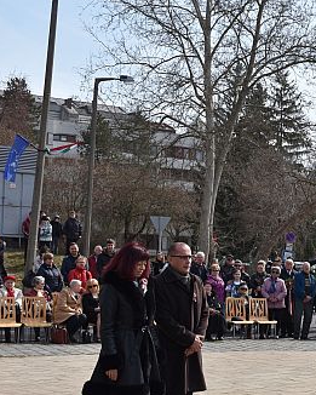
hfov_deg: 17.9
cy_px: 249
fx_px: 970
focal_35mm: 83
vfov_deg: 22.9
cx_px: 344
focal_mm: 30
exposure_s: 1/250
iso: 100
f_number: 8
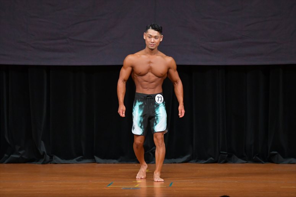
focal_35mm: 285
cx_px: 148
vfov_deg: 4.8
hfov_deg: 7.2
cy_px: 98
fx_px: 2342
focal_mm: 190
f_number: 5.6
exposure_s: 1/400
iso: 4000
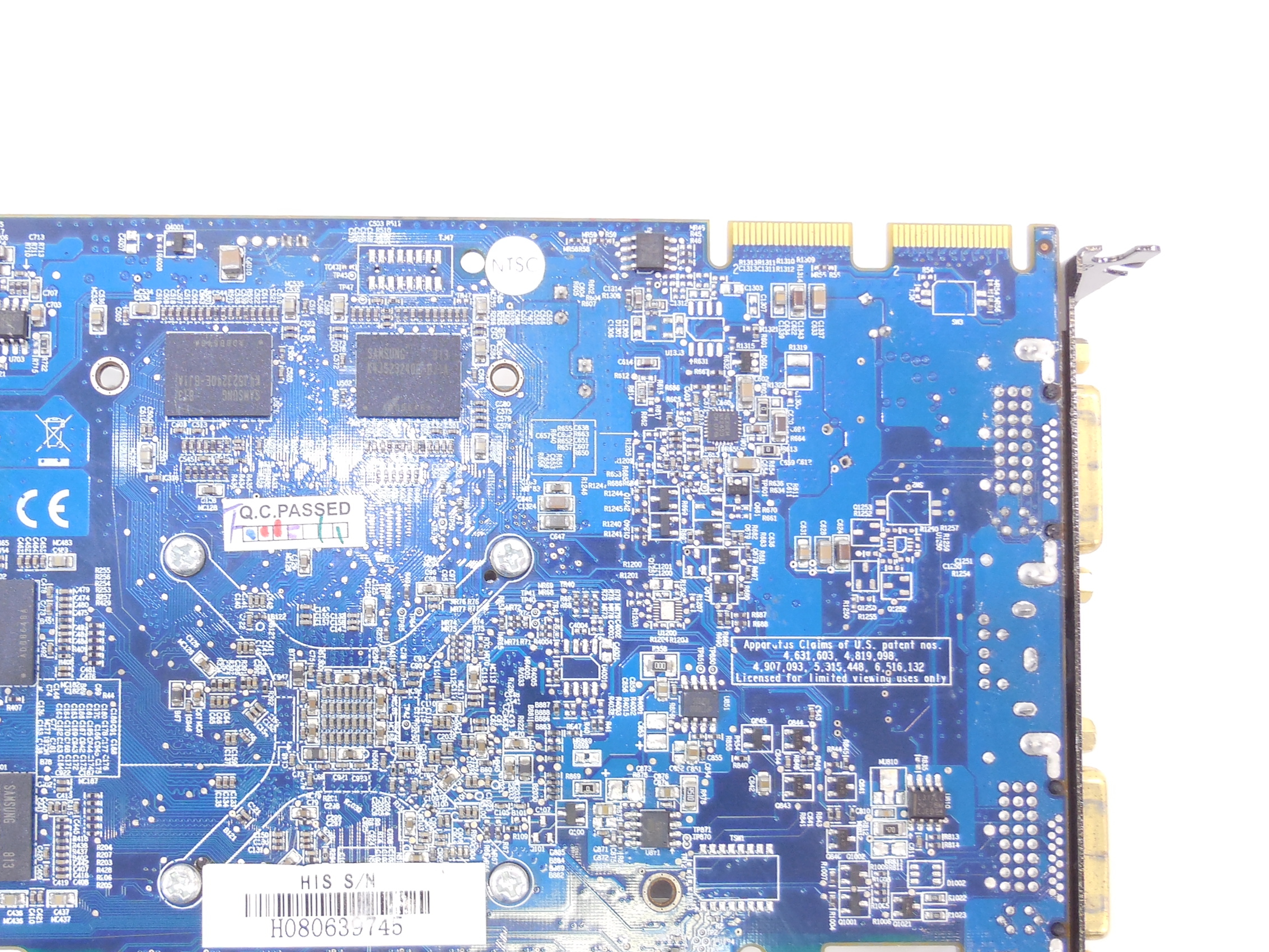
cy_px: 624
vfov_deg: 39.3
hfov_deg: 50.9
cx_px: 480
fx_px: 1320
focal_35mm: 36
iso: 160
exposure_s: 1/30
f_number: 3.1
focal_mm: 4.5
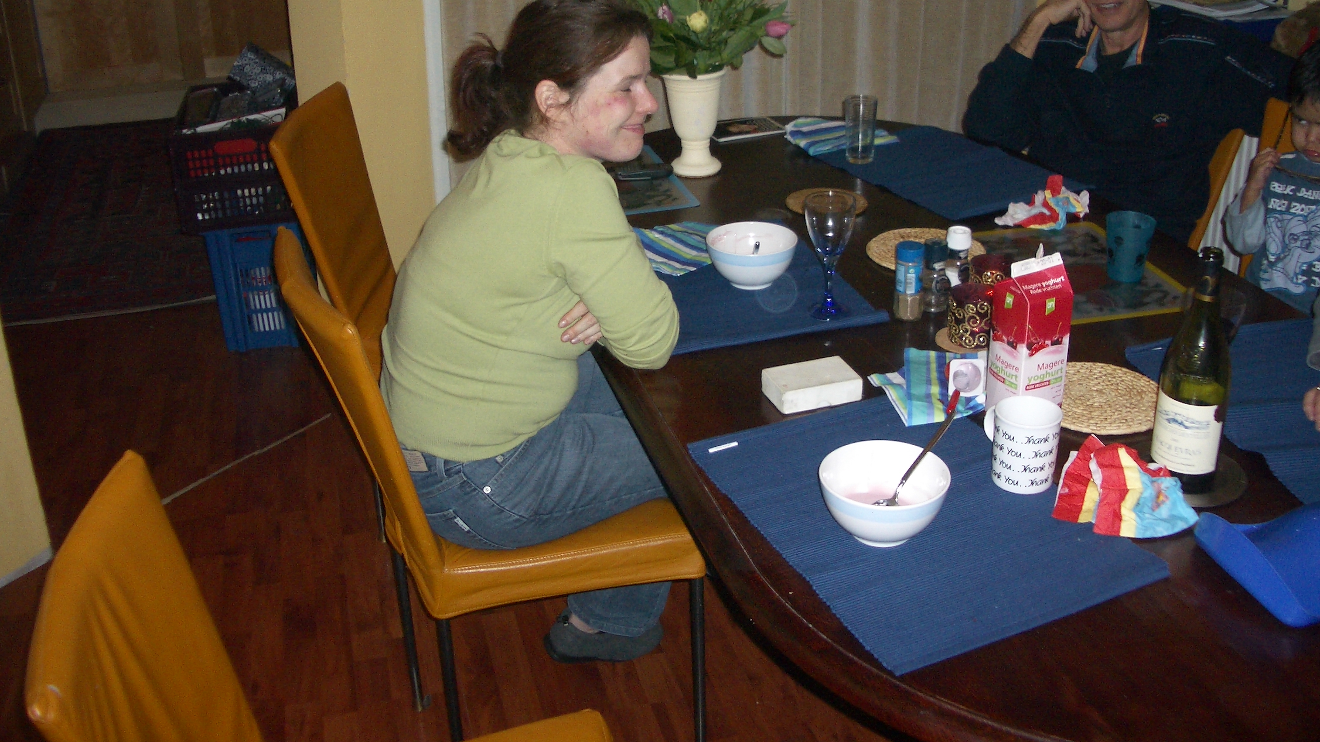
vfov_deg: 30.2
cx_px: 665
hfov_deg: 51.6
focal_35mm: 39
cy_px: 255
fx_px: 1365
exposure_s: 1/60
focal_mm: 5.8
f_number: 2.6
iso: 100
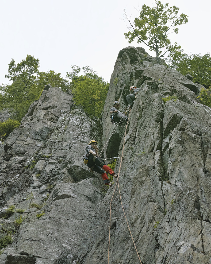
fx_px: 468
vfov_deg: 31.4
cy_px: 151
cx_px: 121
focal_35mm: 60
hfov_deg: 25.4
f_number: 4
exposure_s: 1/500
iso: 100
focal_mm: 30
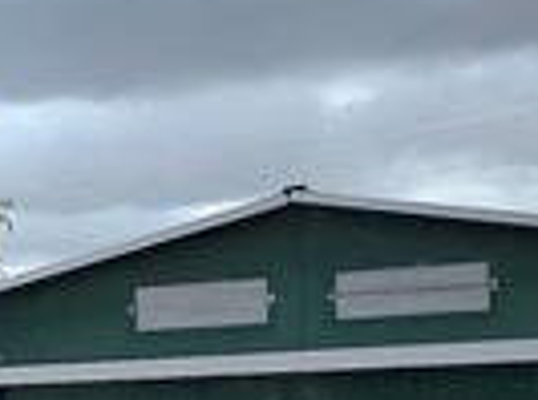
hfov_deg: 11.6
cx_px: -1056
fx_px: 1519
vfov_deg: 14.7
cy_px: 420
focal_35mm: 98
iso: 50
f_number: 2.2
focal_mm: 2.2
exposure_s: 1/5000
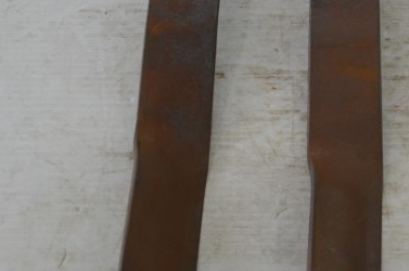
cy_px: -27
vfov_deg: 15.9
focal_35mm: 83
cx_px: 311
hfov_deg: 24.2
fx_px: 941
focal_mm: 18
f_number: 5
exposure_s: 1/100
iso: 400
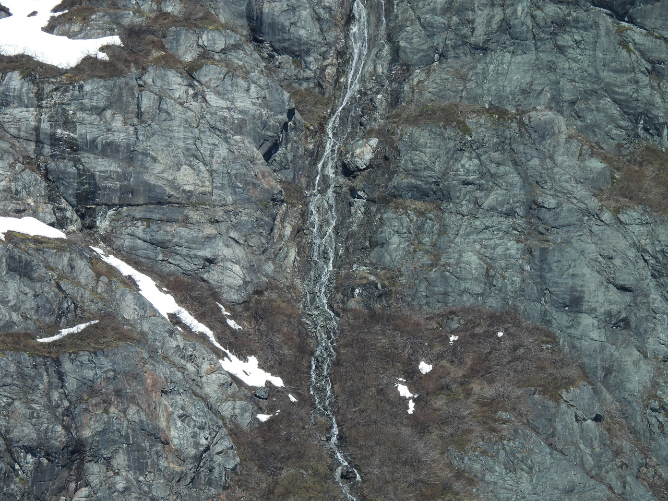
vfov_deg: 3.9
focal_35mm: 380
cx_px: 334
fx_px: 7333
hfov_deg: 5.2
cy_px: 250
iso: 100
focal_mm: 67.8
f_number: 5
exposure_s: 1/640
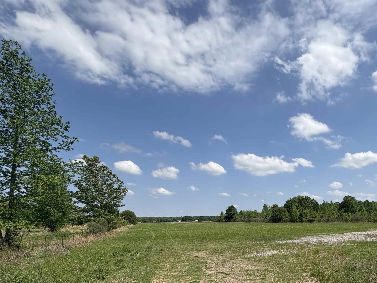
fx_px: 240
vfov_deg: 57.0
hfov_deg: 73.1
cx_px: 264
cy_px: 222
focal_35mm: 22
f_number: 2.2
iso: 40
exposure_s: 1/2770
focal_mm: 2.22
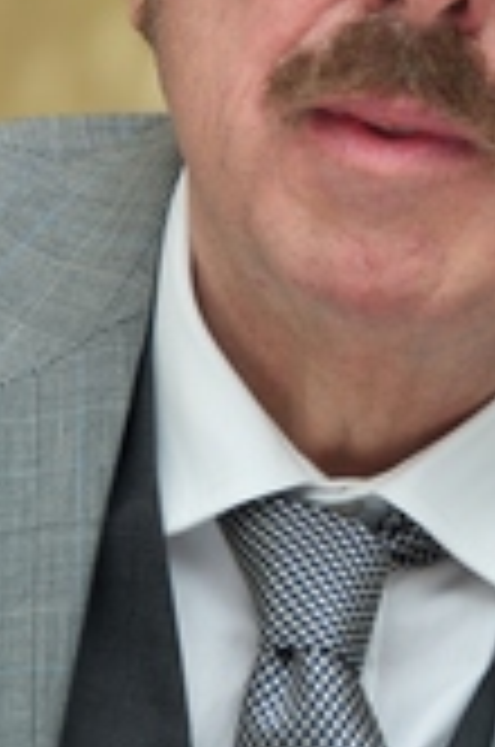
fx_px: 10479
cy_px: 180
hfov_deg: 2.7
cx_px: 450
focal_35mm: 506
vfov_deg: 4.1
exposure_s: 1/100
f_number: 5.6
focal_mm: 210
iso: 640
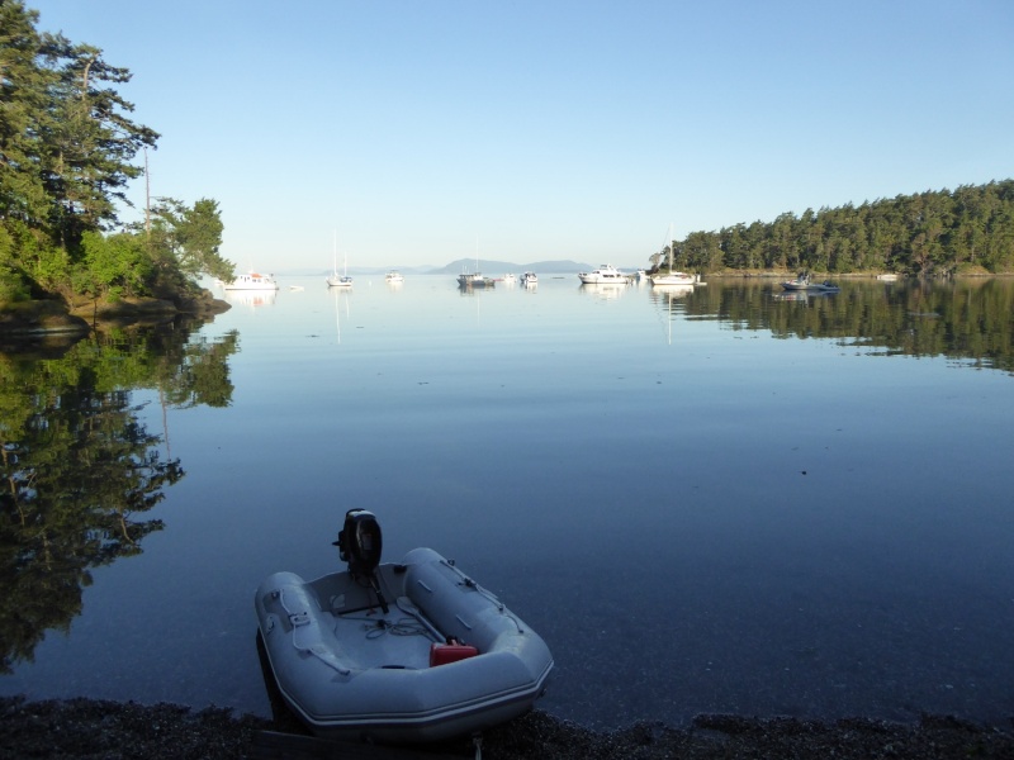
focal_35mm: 25
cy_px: 380
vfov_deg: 54.9
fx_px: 732
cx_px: 507
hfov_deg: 69.4
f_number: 3.3
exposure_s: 1/640
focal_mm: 4.3
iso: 160
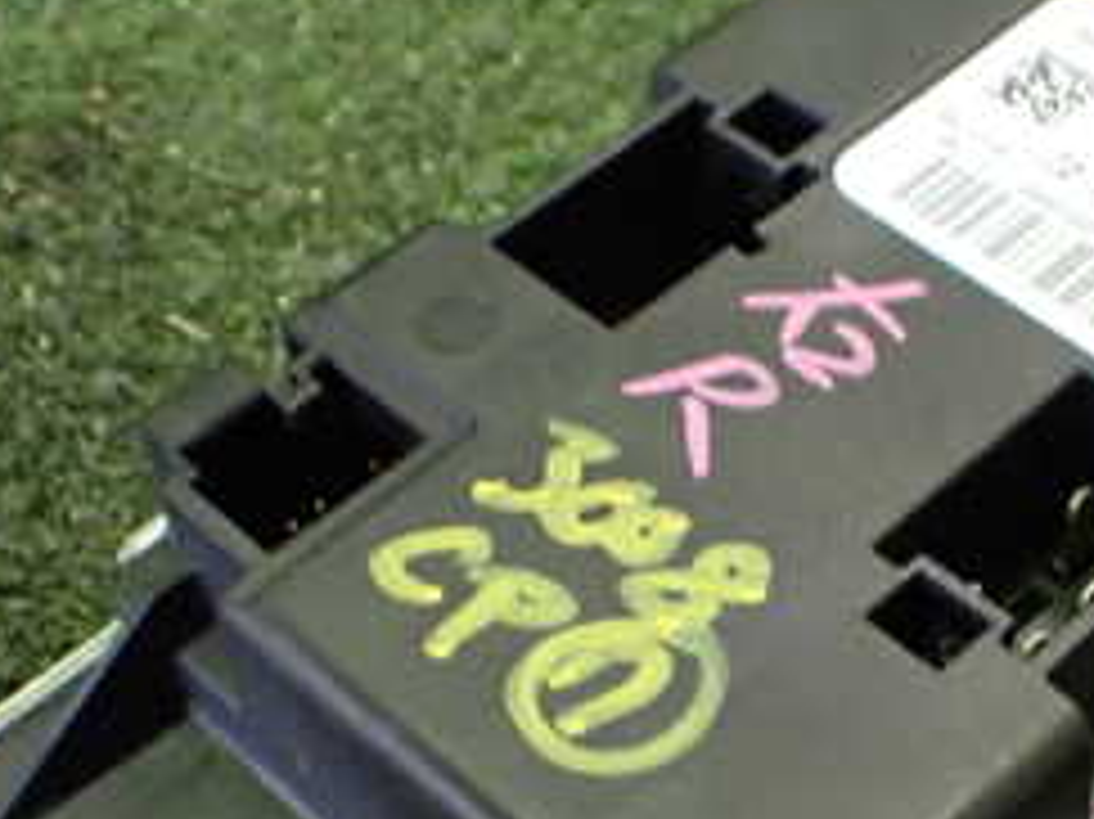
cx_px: 783
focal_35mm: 74
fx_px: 2338
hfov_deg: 26.1
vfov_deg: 19.6
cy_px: 698
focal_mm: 5.4
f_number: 2.3
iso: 800
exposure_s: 1/40
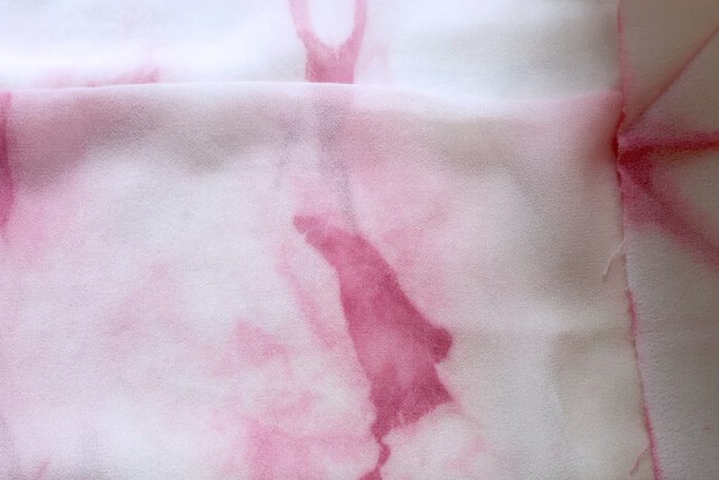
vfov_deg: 30.9
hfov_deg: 44.9
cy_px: 328
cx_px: 259
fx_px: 859
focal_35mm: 43
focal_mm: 4.15
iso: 32
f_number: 2.2
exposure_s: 1/114
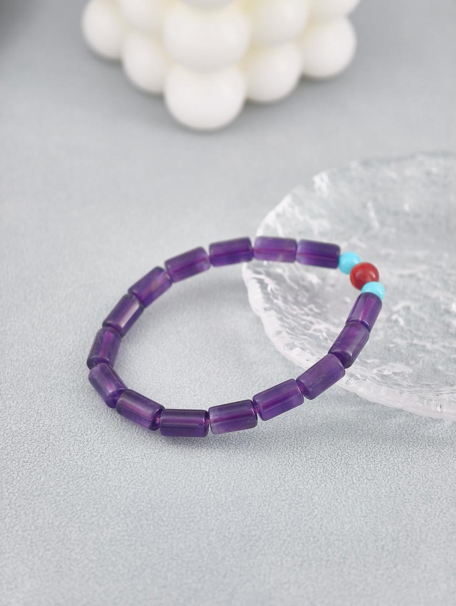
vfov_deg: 23.0
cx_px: 228
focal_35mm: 85
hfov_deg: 17.4
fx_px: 1489
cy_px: 303
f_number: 2.67
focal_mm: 22.48
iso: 125
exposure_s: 1/160
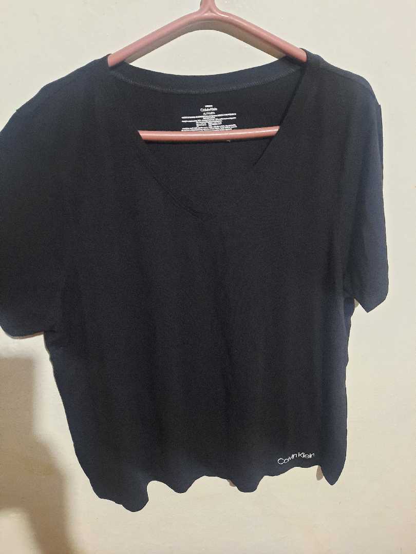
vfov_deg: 69.4
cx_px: 208
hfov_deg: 54.9
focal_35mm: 25
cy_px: 277
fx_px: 401
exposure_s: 1/20
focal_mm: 4.6
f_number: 2
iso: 800
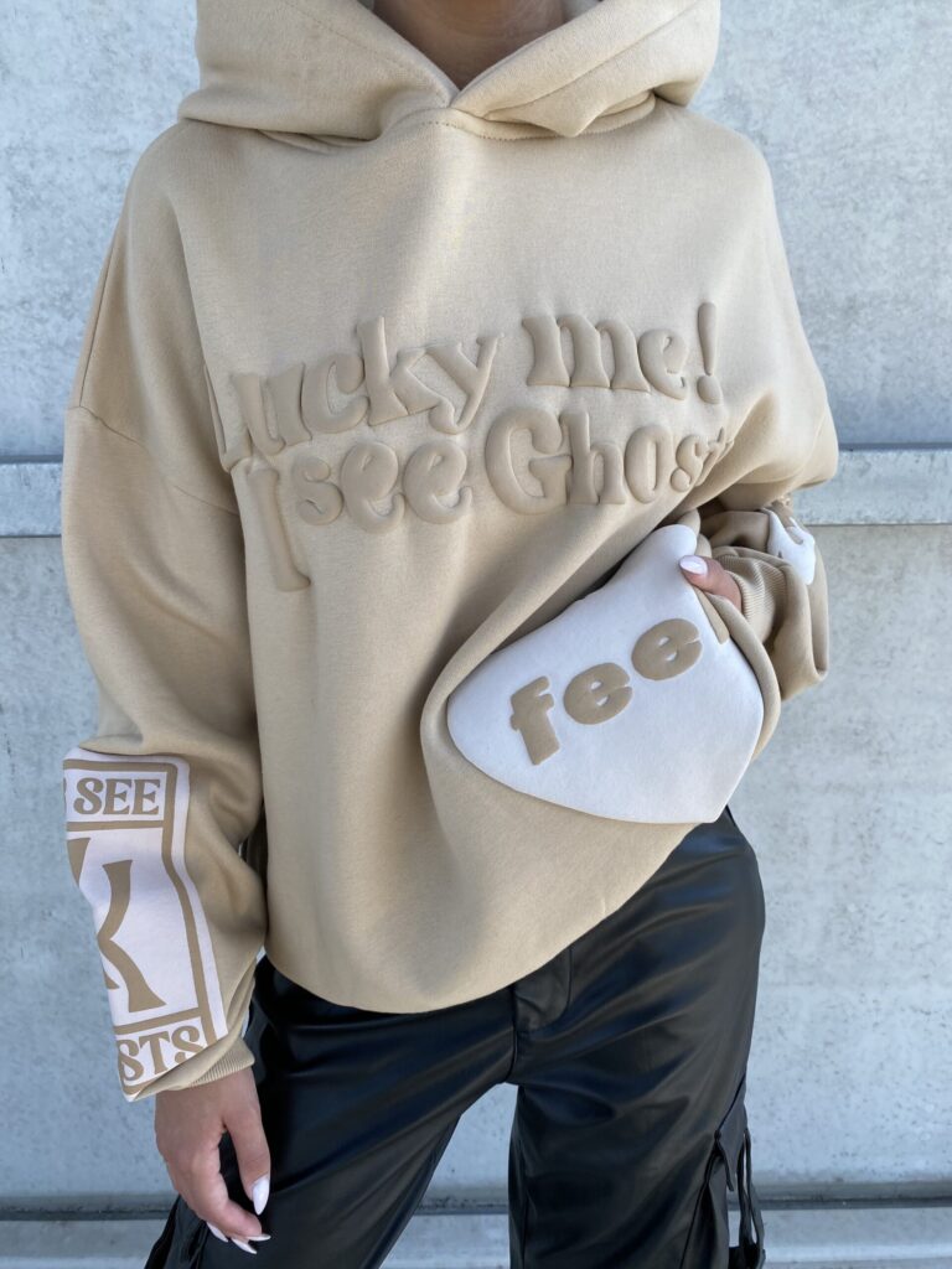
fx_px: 953
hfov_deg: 53.1
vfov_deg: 67.3
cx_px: 476
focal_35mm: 26
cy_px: 634
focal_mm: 4.25
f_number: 1.8
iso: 32
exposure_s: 1/428
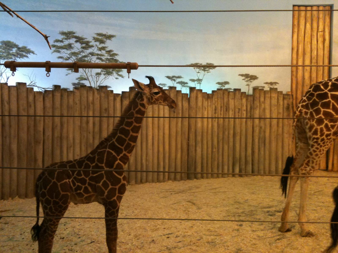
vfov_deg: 40.7
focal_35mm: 35
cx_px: 169
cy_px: 126
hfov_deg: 52.6
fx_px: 342
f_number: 2.8
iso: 160
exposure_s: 1/17
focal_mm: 3.85
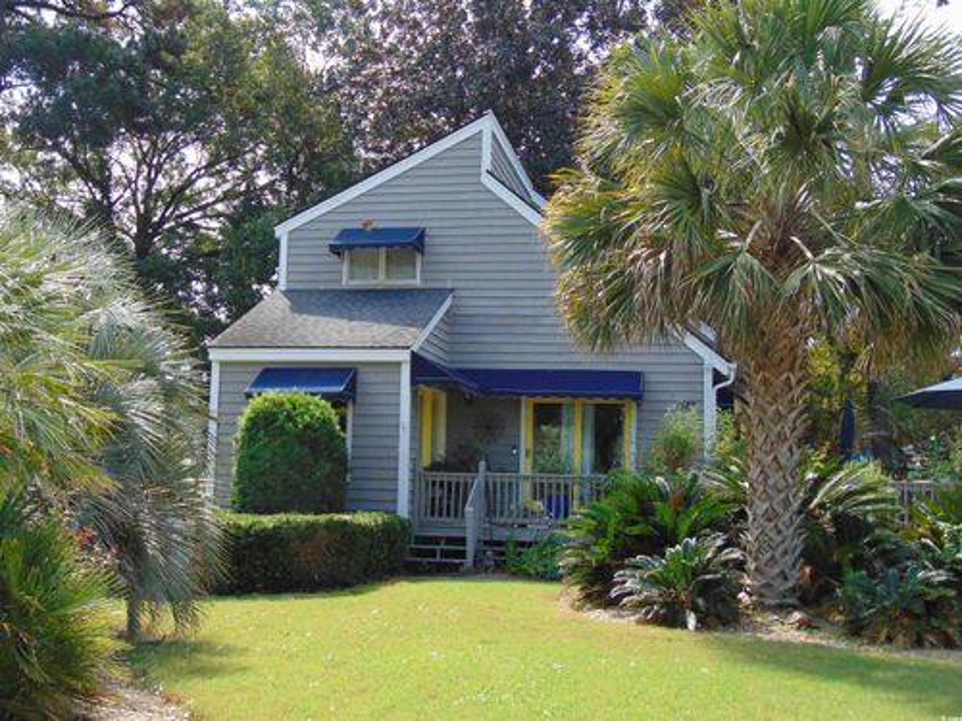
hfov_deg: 44.8
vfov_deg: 34.3
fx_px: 1167
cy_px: 360
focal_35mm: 42
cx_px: 481
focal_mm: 7.6
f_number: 8.7
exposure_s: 1/320
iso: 80
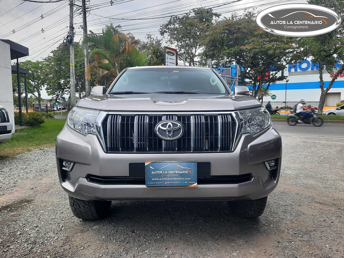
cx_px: 172
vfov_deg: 54.9
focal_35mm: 25
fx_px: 248
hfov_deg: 69.4
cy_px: 129
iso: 50
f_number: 2
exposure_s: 1/120
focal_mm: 4.6
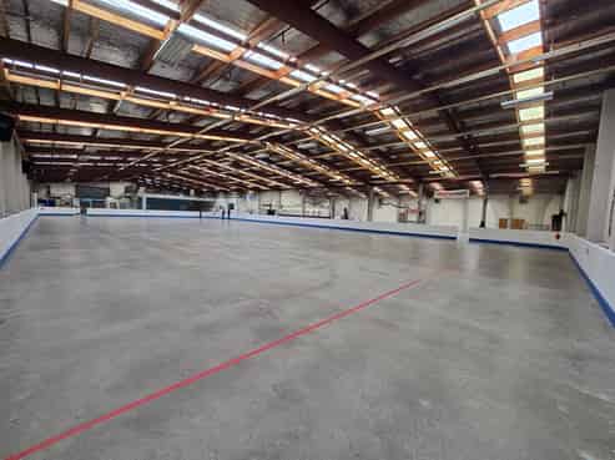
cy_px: 230
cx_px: 308
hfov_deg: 106.2
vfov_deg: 89.8
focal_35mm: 13
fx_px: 231
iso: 50
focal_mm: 2.2
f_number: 2.2
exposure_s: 1/50
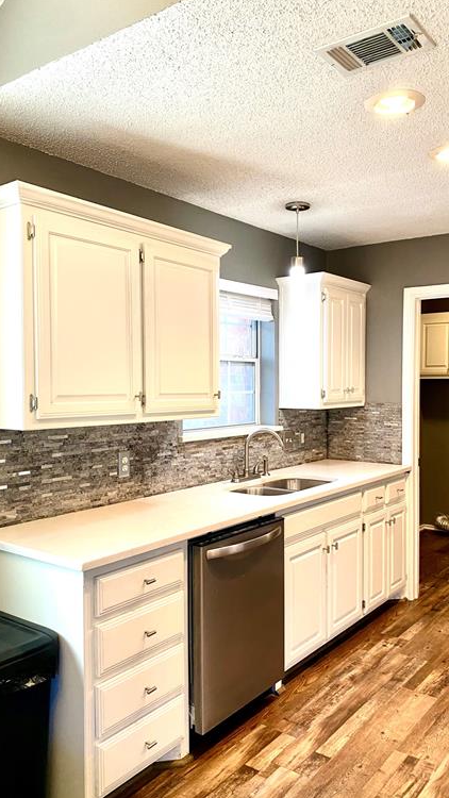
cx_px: 245
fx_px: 614
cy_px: 402
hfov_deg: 40.2
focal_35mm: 29
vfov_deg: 66.1
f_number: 1.8
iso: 200
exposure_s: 1/60
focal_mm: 4.25
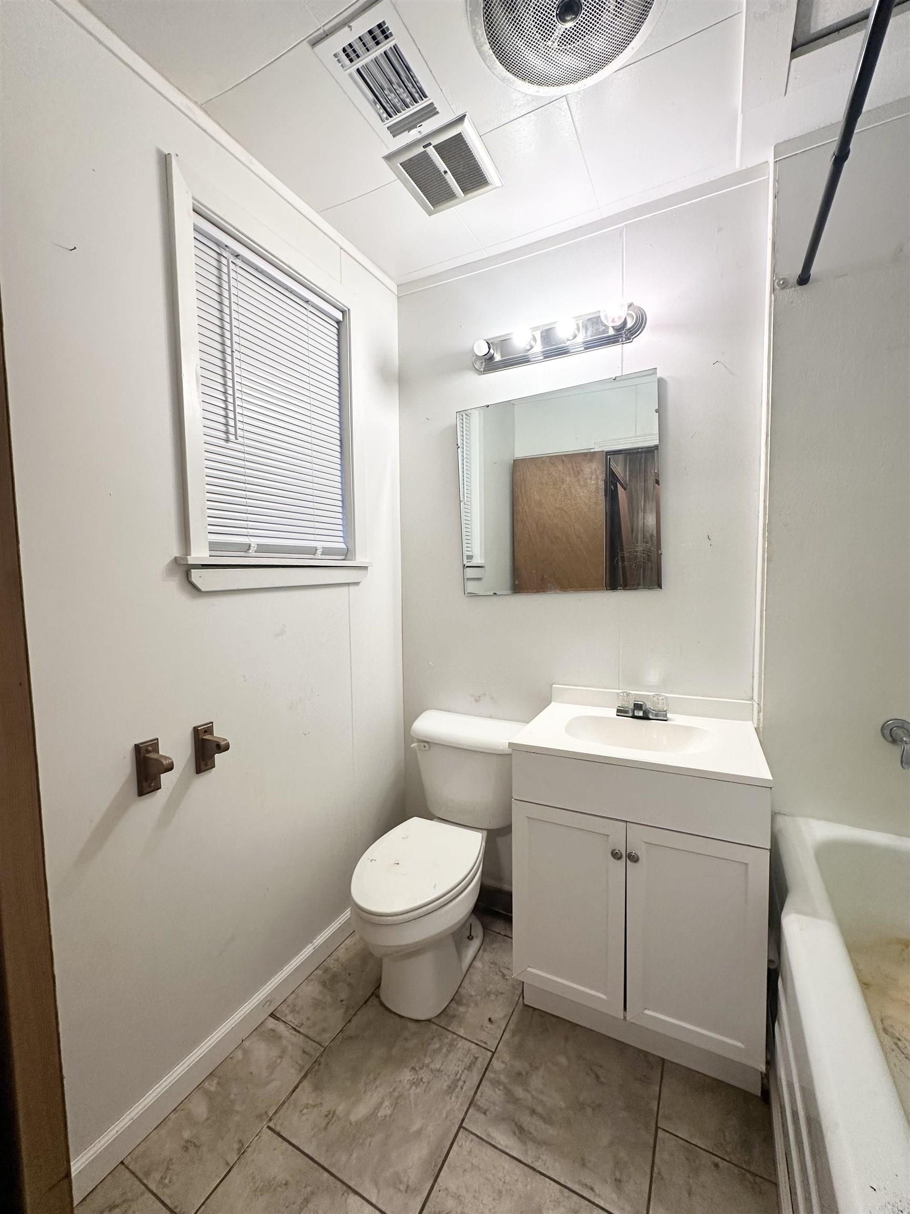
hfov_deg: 85.7
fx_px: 491
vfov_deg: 102.1
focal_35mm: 14
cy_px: 607
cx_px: 455
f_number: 2.2
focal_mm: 2.22
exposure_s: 1/120
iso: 160
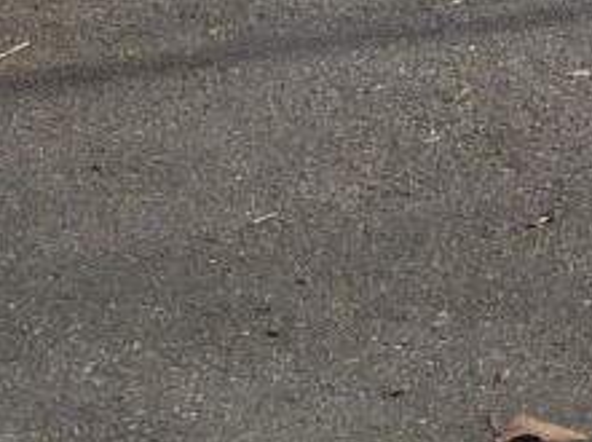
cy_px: -960
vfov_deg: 7.5
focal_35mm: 170
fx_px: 2903
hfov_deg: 9.6
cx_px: 1658
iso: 80
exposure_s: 1/200
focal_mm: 4.5
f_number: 4
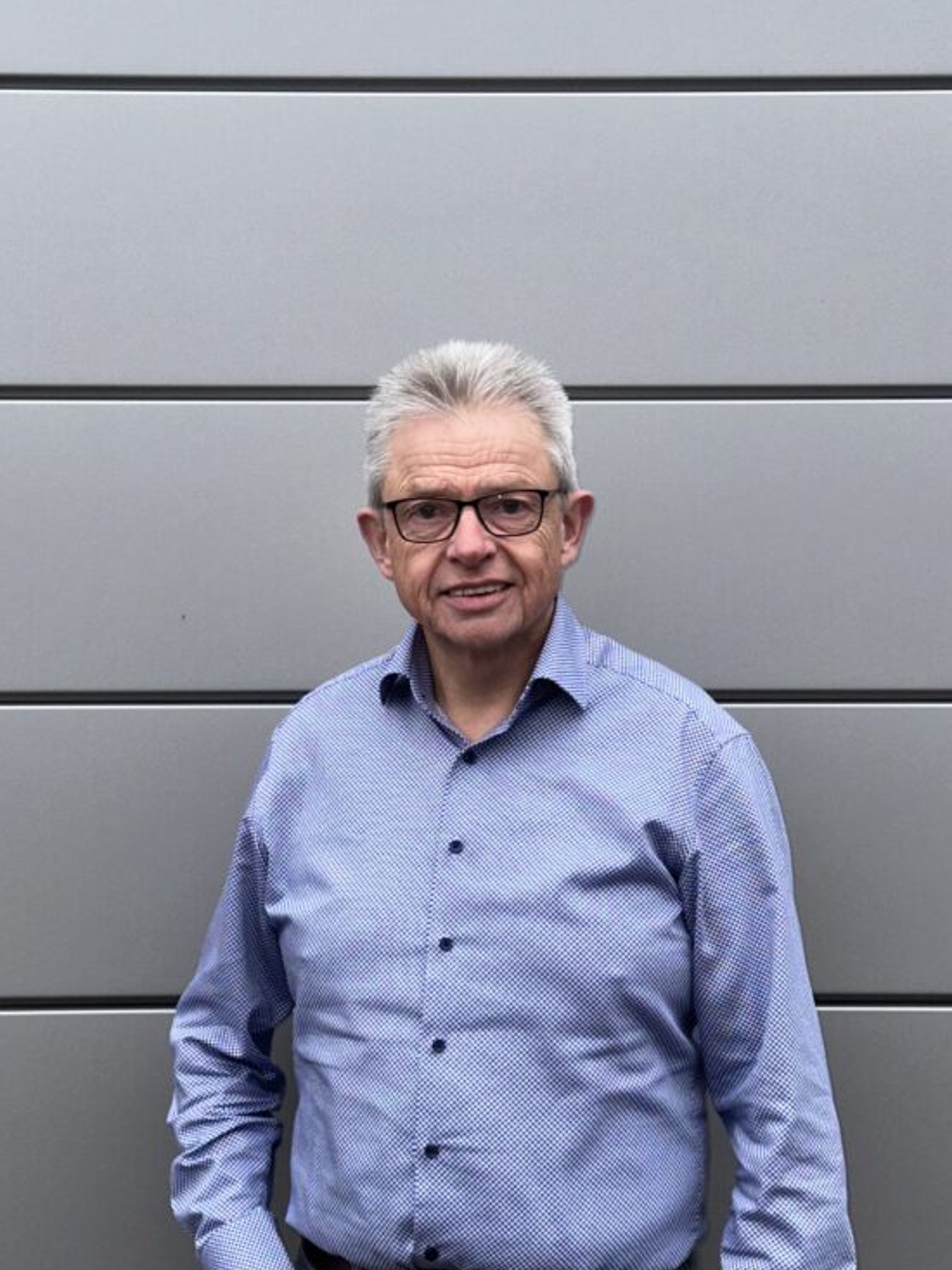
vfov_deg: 29.0
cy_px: 588
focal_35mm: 67
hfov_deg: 21.9
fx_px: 2458
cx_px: 483
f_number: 1.78
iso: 40
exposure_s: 1/75
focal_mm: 6.86
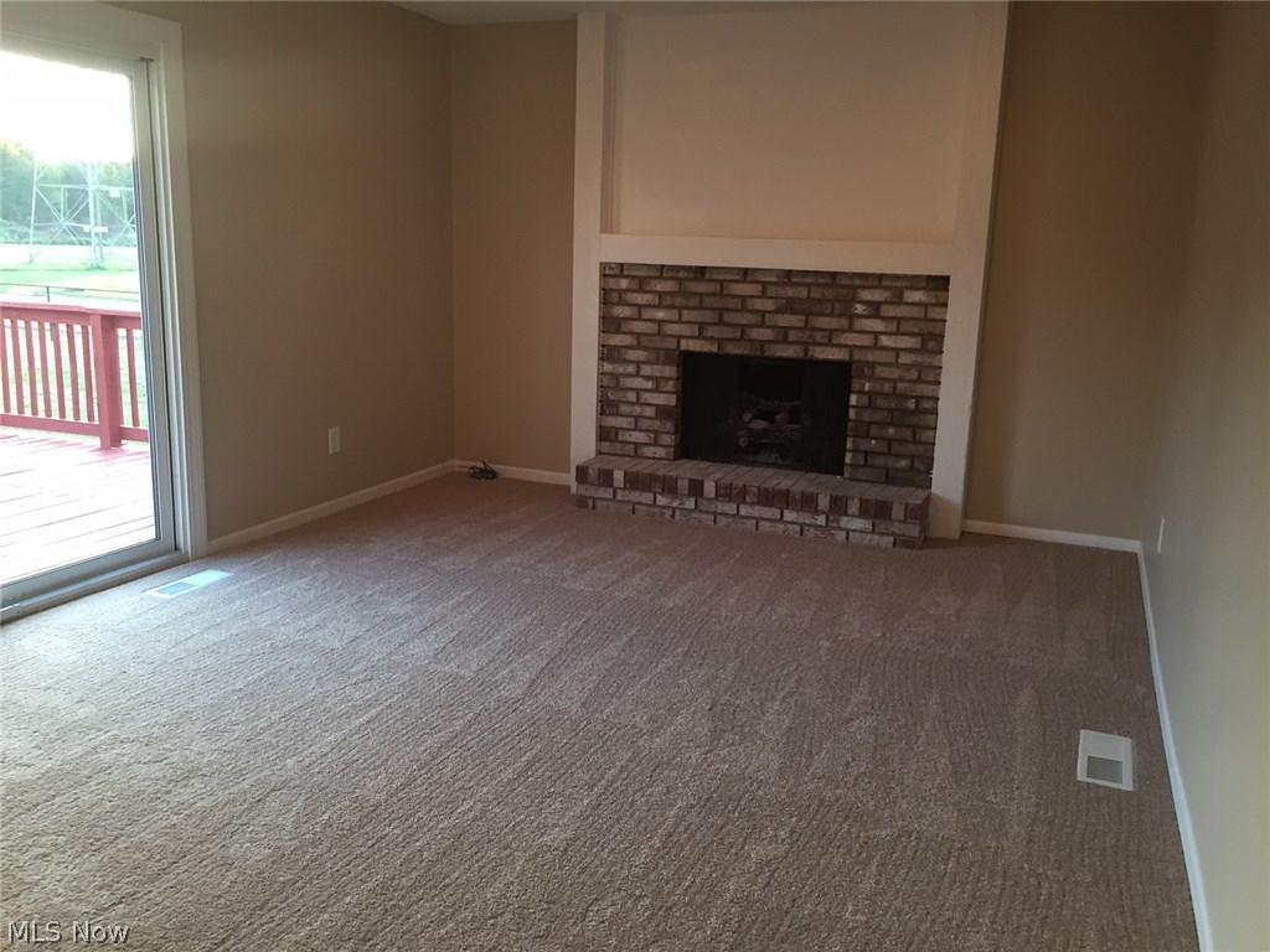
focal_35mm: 29
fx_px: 1064
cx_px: 635
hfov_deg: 61.7
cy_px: 476
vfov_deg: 48.2
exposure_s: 1/30
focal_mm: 4.15
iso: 100
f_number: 2.2
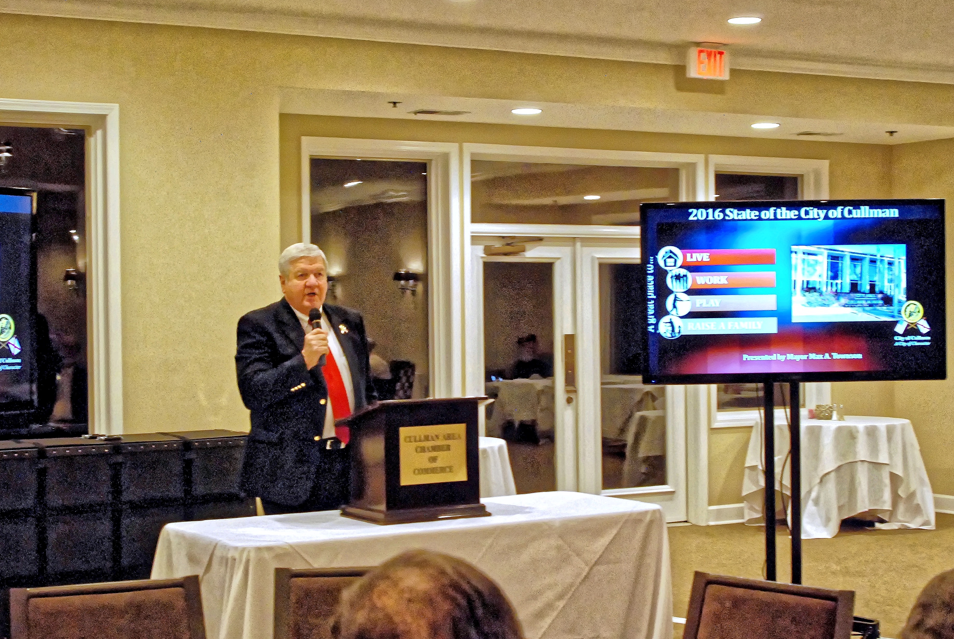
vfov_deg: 21.6
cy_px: 315
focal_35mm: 63
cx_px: 464
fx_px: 1672
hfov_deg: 31.9
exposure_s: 1/25
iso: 2000
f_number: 6.3
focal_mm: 40
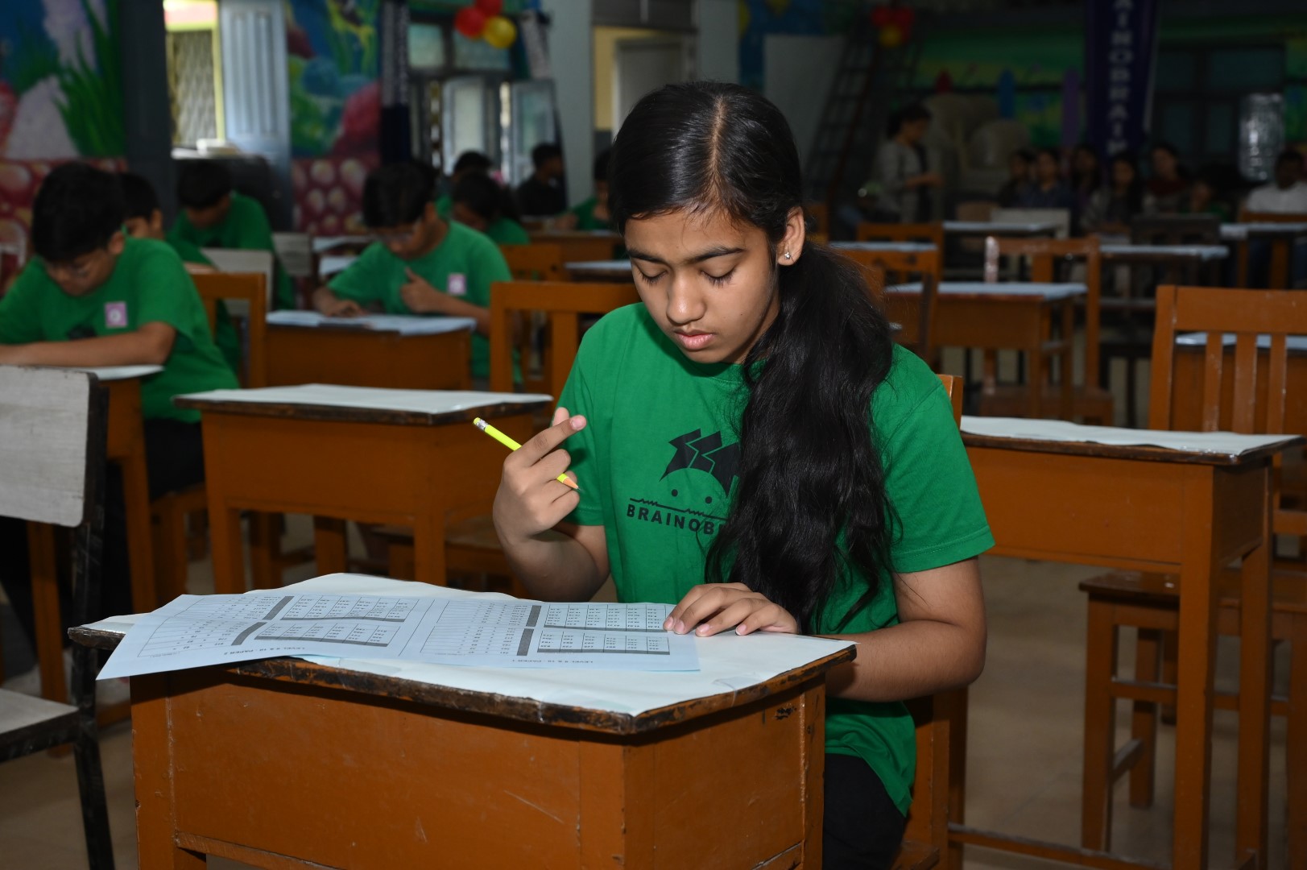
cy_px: 435
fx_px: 1814
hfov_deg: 39.6
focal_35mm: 50
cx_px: 654
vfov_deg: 27.0
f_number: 5.6
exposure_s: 1/200
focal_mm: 50
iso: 1600
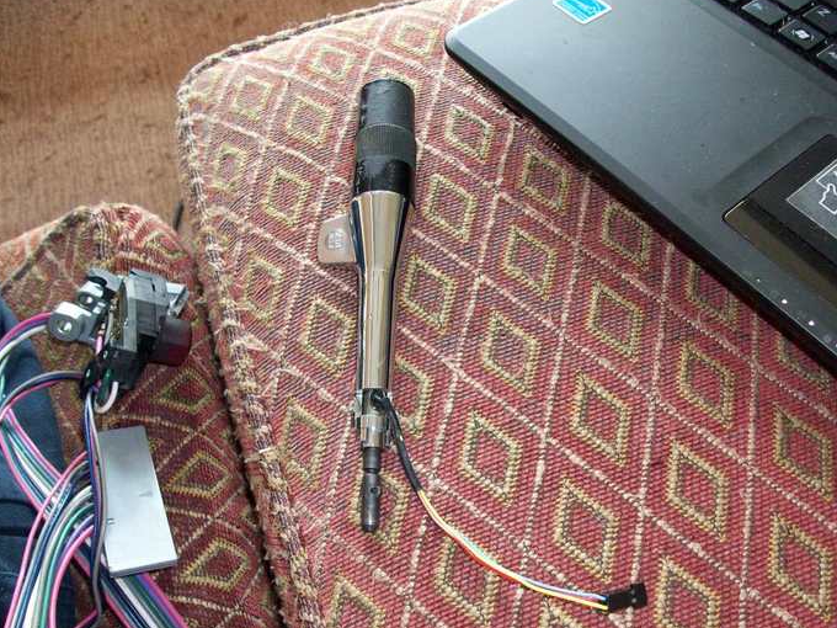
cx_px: 422
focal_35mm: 35
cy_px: 308
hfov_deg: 52.6
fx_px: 846
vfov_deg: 40.7
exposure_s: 1/60
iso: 160
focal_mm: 5.7
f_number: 2.8
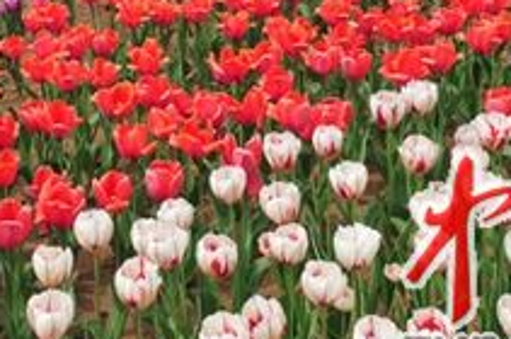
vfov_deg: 17.9
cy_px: -36
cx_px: 140
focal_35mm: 73
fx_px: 1035
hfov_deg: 27.4
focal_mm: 28
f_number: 9
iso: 200
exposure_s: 1/320
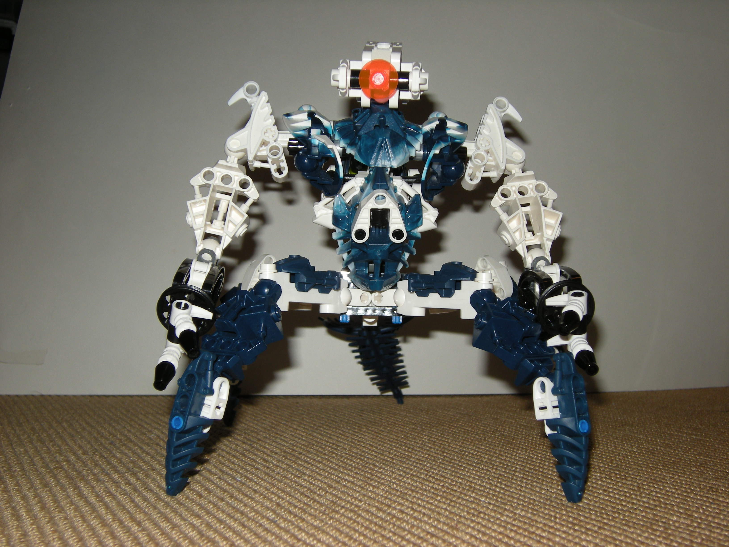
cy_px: 274
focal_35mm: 45
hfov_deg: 42.1
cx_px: 364
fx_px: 948
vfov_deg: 32.2
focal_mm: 7.5
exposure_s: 1/60
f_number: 3.5
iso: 64
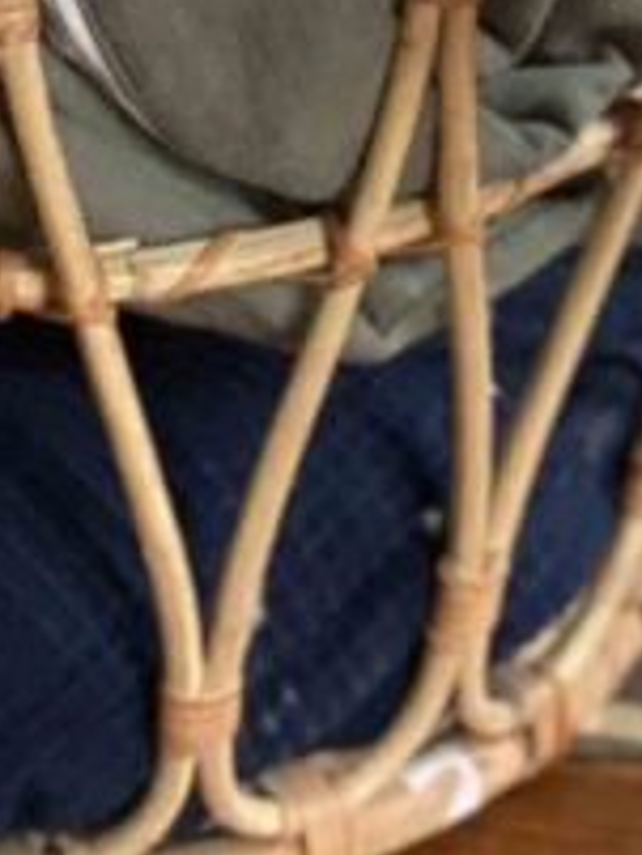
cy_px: -593
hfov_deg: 6.7
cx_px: 34
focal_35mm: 221
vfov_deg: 8.7
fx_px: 5459
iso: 250
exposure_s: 1/62
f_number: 2
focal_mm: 6
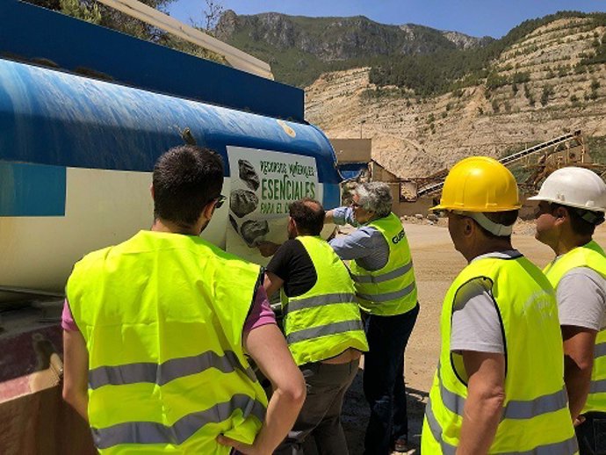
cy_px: 228
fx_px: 490
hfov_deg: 63.4
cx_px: 303
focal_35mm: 28
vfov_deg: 49.8
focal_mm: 3.99
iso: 25
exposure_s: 1/3040
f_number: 1.8
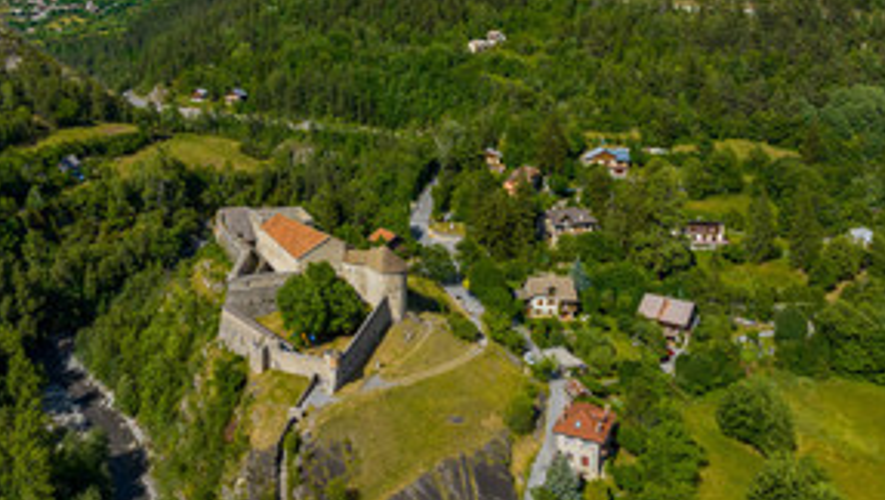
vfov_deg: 34.0
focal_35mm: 34
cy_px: 127
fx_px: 799
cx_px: 315
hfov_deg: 57.0
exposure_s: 1/500
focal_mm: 12.3
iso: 200
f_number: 11
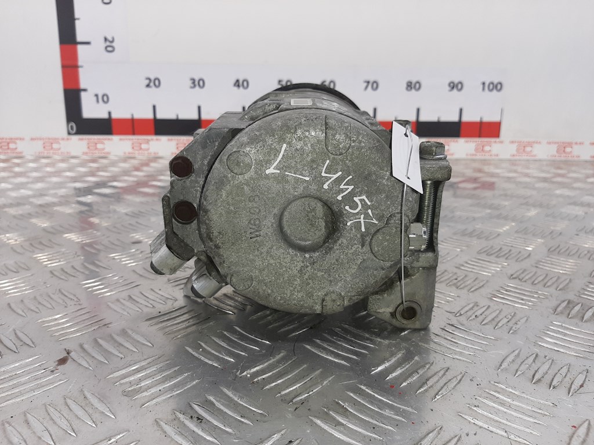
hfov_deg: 67.3
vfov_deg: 53.1
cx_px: 297
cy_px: 222
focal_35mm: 26
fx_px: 446
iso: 40
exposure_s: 1/245
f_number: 1.7
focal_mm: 3.93
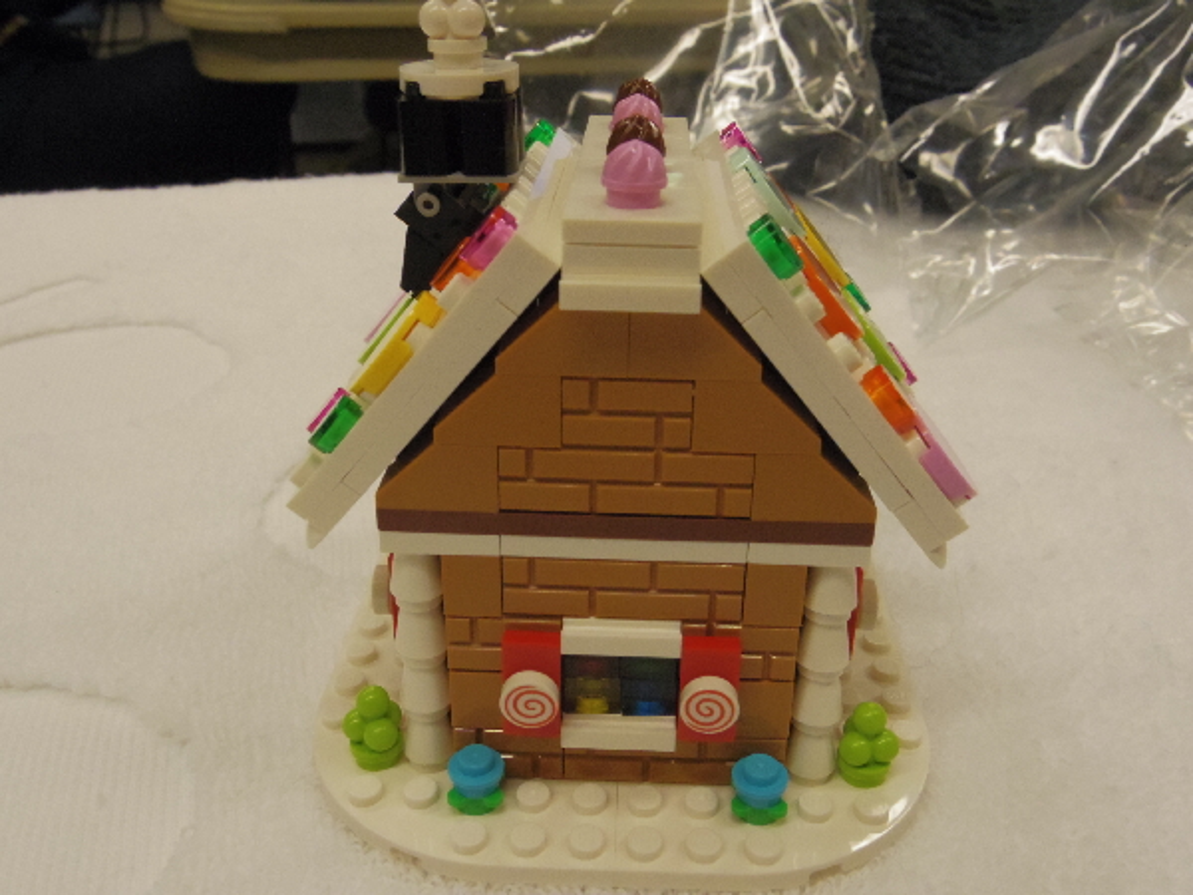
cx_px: 596
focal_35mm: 32
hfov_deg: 56.8
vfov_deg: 44.2
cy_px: 448
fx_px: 1103
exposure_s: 1/160
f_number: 4.5
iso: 1000
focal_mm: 5.8
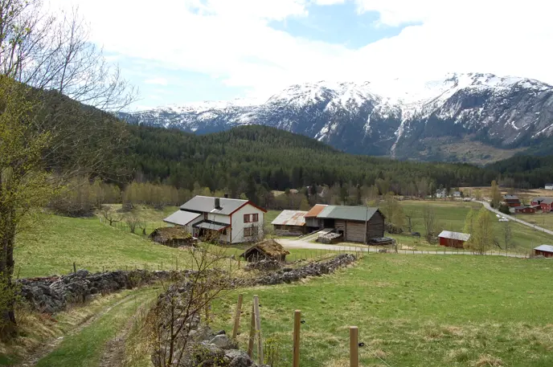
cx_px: 295
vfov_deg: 36.8
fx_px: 552
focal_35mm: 36
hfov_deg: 53.1
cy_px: 188
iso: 200
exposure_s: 1/320
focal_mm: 22
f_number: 9
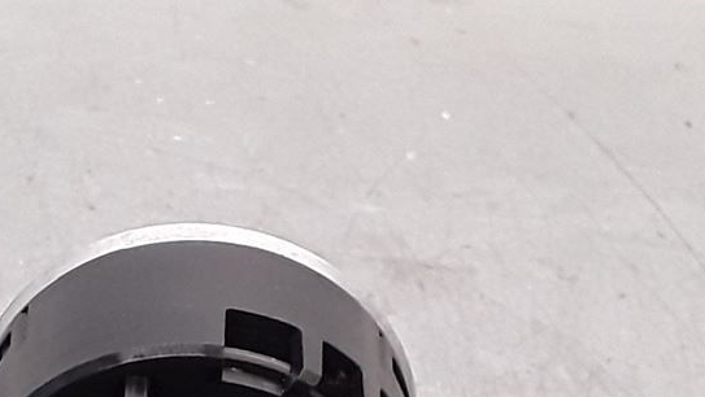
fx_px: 2151
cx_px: 174
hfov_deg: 18.5
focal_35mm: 115
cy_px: 633
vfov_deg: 10.1
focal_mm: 2.91
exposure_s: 1/100
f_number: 1.9
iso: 100
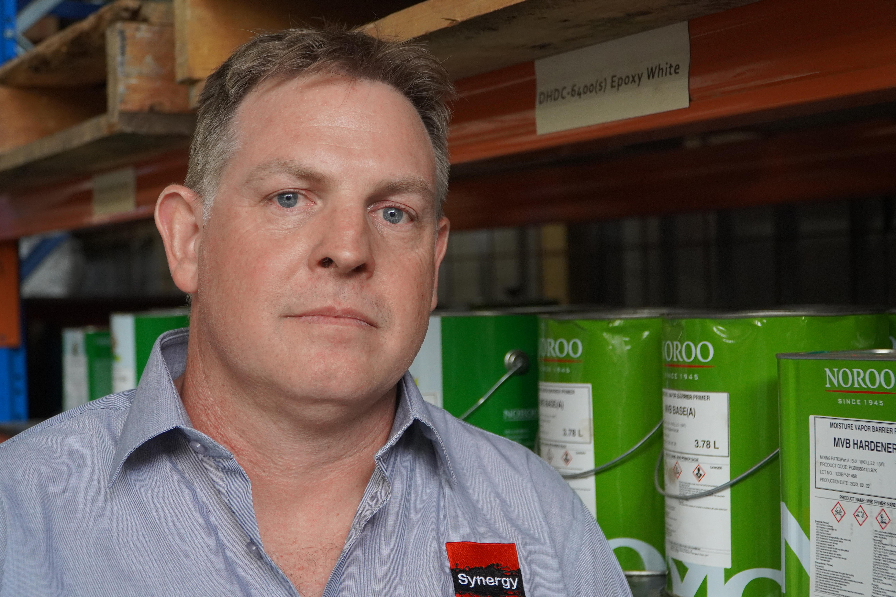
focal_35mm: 58
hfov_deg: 34.7
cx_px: 452
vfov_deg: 23.6
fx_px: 1432
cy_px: 320
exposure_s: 1/160
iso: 1600
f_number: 4
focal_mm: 35
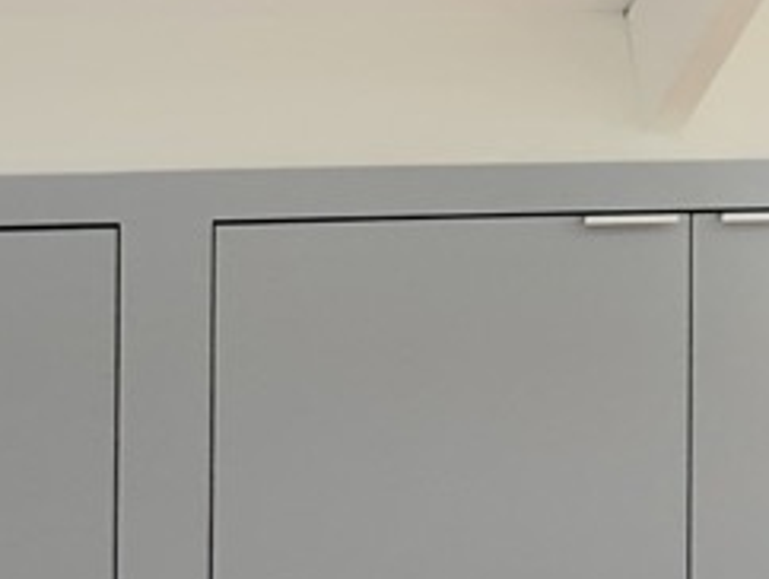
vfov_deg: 10.0
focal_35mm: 148
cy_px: -13
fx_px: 3291
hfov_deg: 13.3
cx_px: 470
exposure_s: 1/40
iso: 20
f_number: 1.8
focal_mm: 3.99
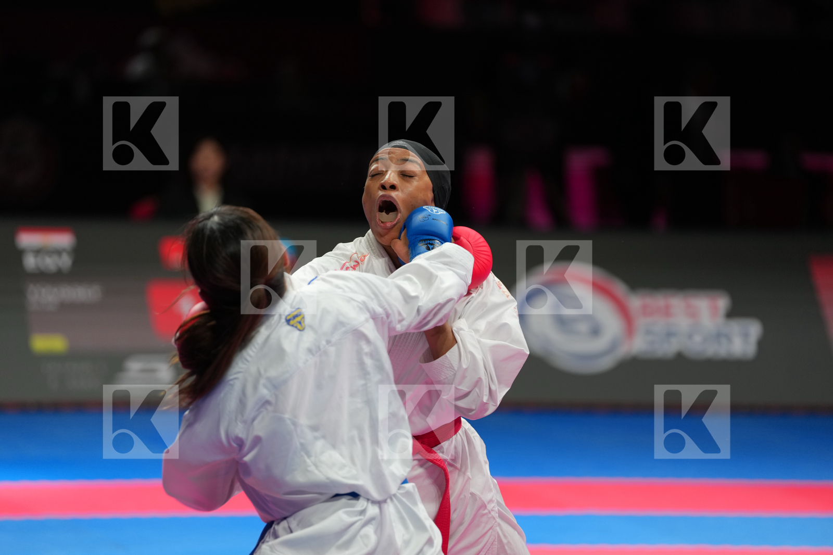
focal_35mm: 173
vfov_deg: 7.9
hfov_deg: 11.9
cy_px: 278
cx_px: 416
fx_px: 4002
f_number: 2.8
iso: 800
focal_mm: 173
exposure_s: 1/1000
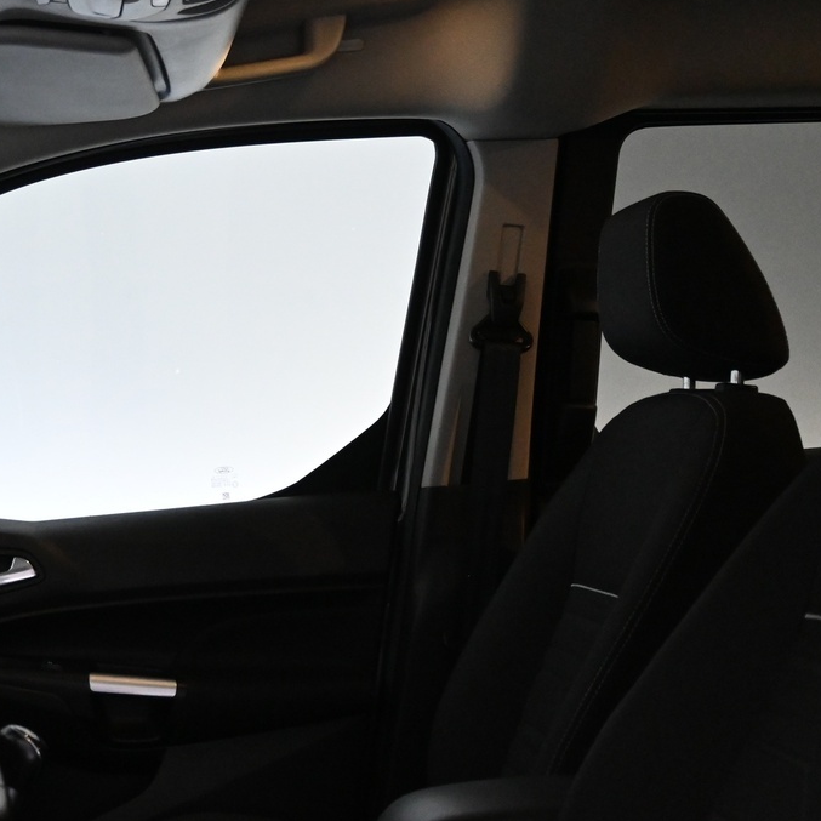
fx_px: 1718
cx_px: 131
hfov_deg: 26.2
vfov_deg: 26.8
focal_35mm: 64
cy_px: 472
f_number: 4
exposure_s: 1/80
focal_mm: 21
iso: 3200
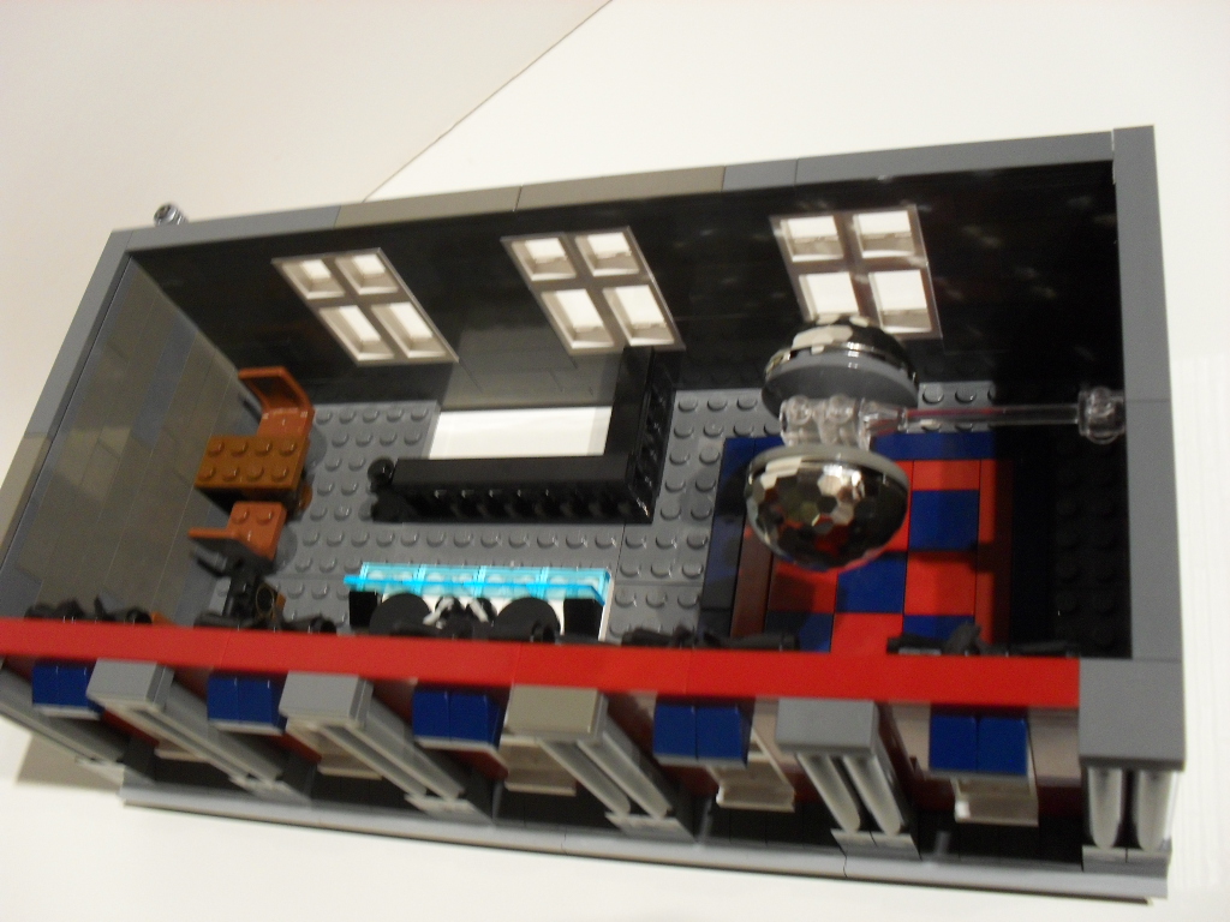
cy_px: 461
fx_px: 1244
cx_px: 615
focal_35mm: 35
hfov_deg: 52.6
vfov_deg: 40.7
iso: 200
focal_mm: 6.3
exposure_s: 1/20
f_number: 3.2
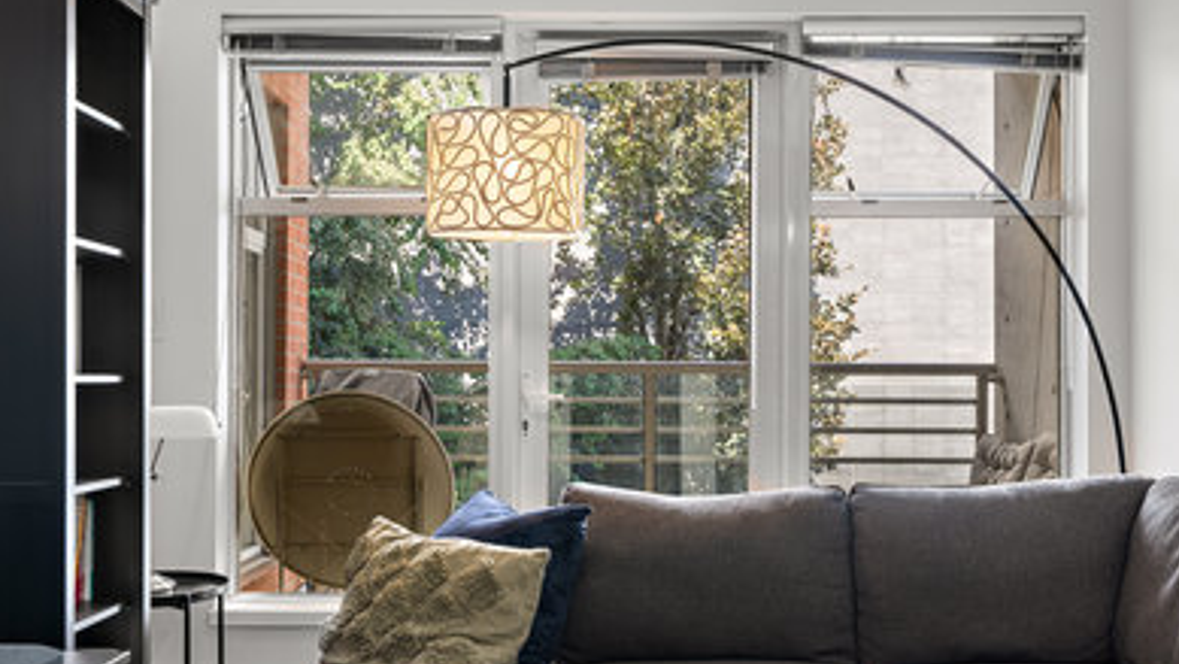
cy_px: 397
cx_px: 596
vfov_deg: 29.0
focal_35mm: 41
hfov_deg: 49.4
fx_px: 1282
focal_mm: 35
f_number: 7.1
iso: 400
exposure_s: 1/20
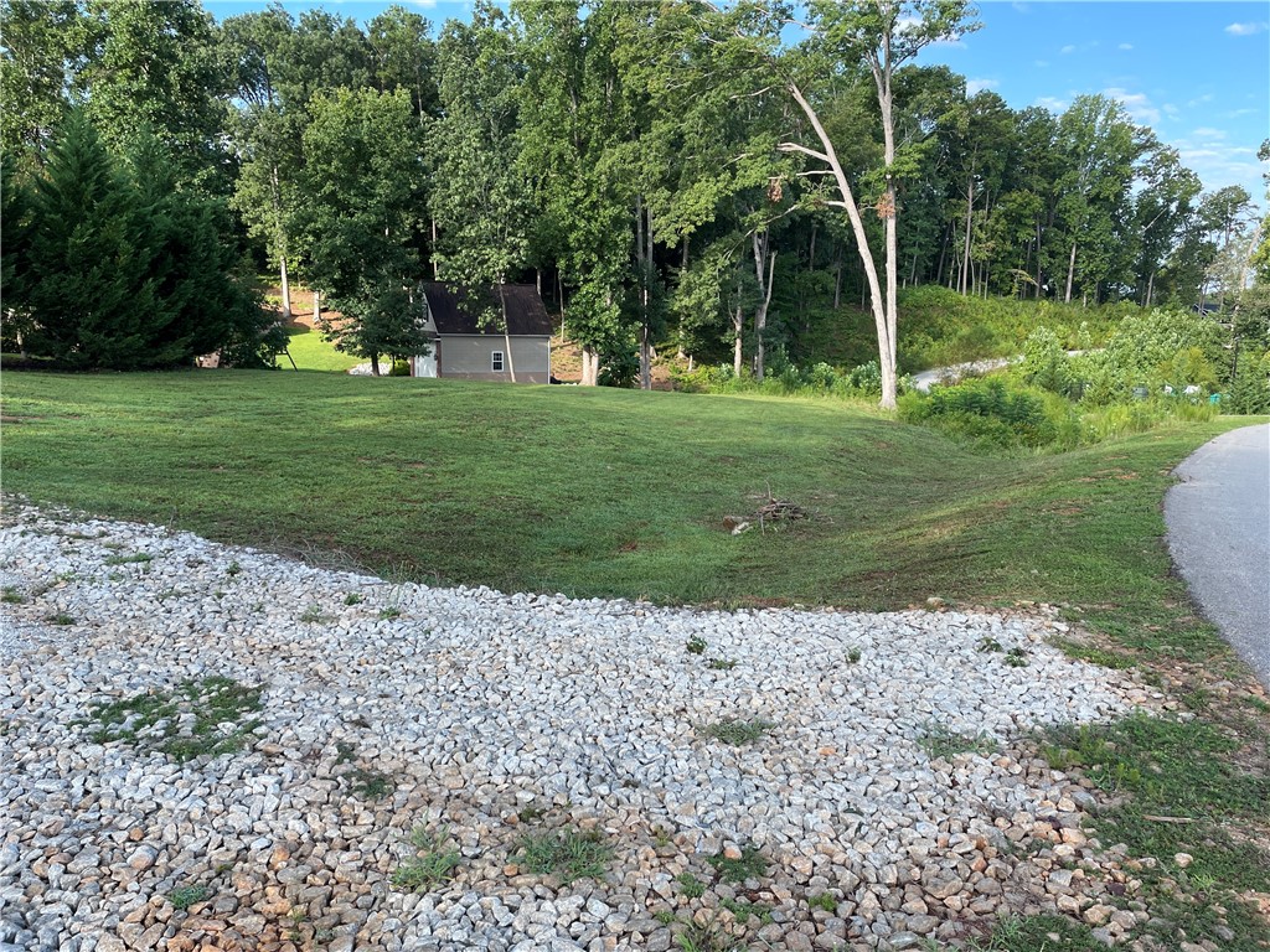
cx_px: 635
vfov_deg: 53.1
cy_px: 476
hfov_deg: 67.3
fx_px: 954
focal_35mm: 26
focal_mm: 4.2
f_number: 1.6
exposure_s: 1/636
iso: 32
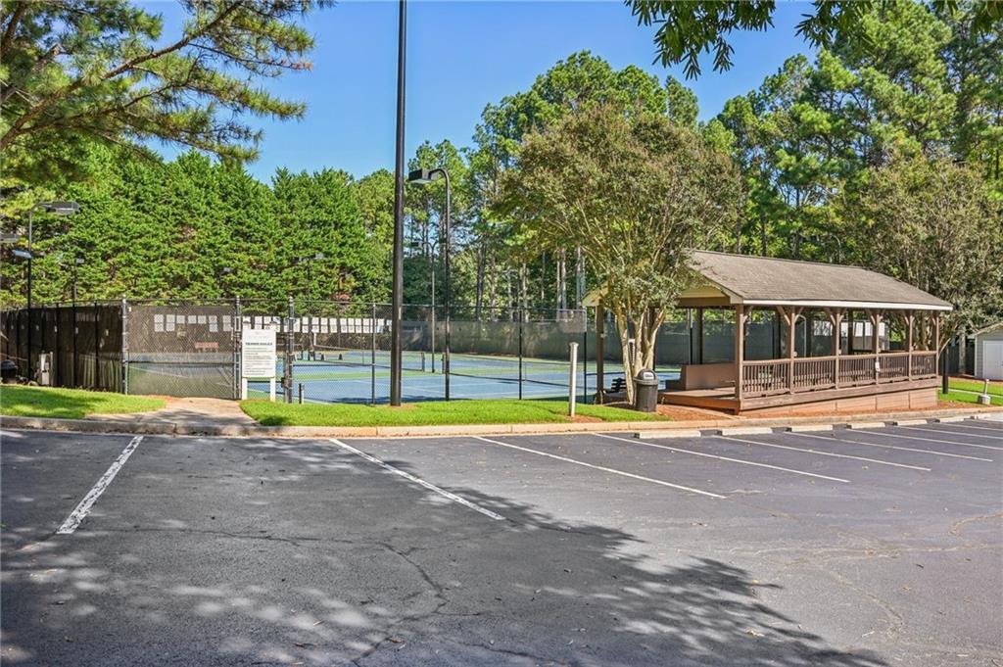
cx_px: 502
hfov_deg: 67.4
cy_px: 334
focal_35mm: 27
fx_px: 752
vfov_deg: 47.9
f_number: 8
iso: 100
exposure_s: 1/160
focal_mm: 27
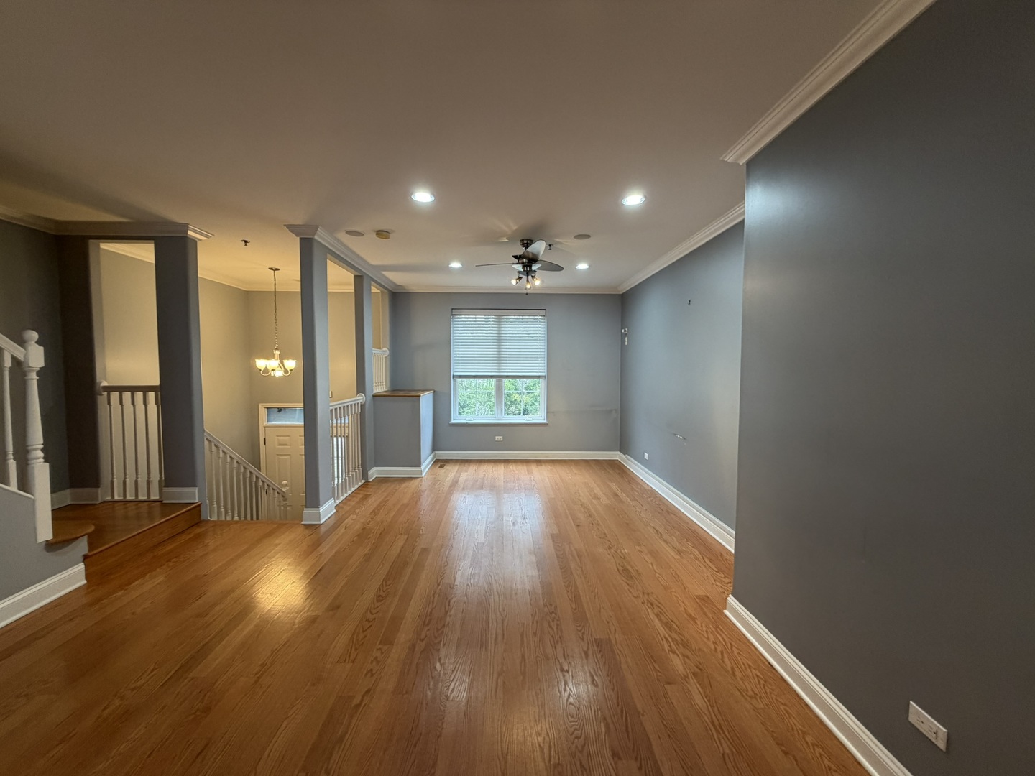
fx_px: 419
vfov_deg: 85.7
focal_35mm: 14
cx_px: 518
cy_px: 388
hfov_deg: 102.1
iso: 250
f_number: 2.2
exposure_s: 1/60
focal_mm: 2.22
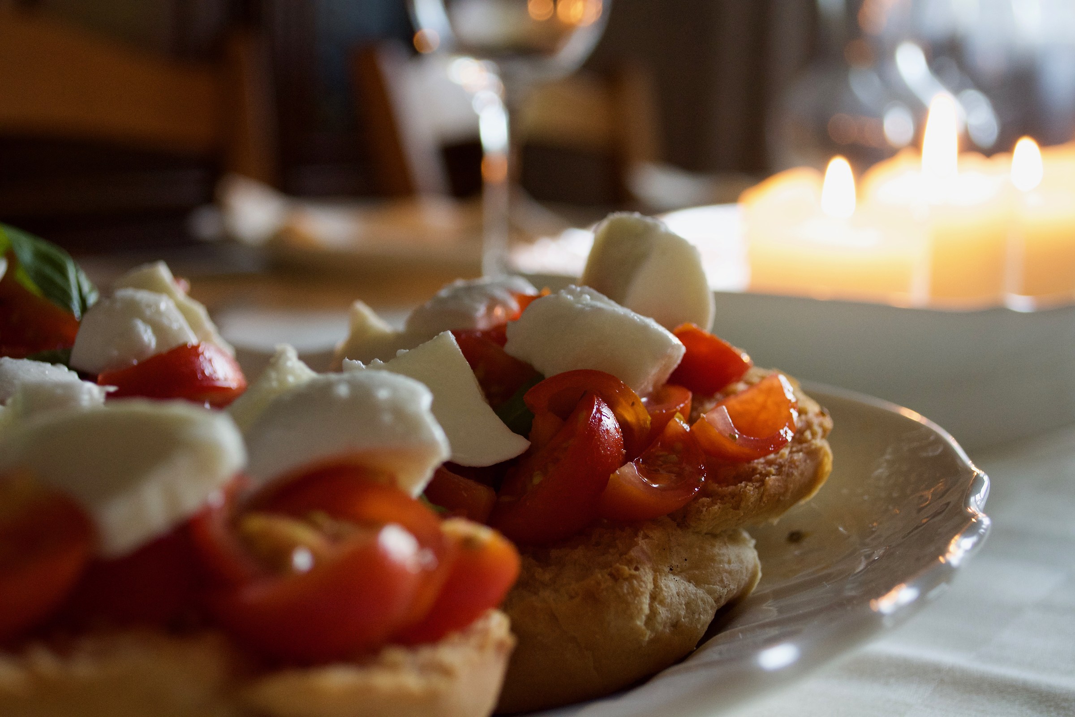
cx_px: 538
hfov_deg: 37.9
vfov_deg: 25.8
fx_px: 1568
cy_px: 358
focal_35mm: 52
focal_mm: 35
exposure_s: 1/40
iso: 1600
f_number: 5
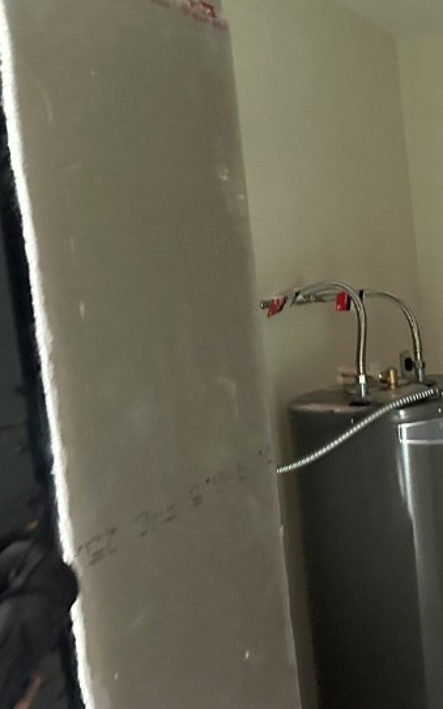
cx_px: 656
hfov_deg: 22.3
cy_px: 332
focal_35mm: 48
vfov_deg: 41.8
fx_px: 928
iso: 800
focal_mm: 6.86
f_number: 1.78
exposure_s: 1/60
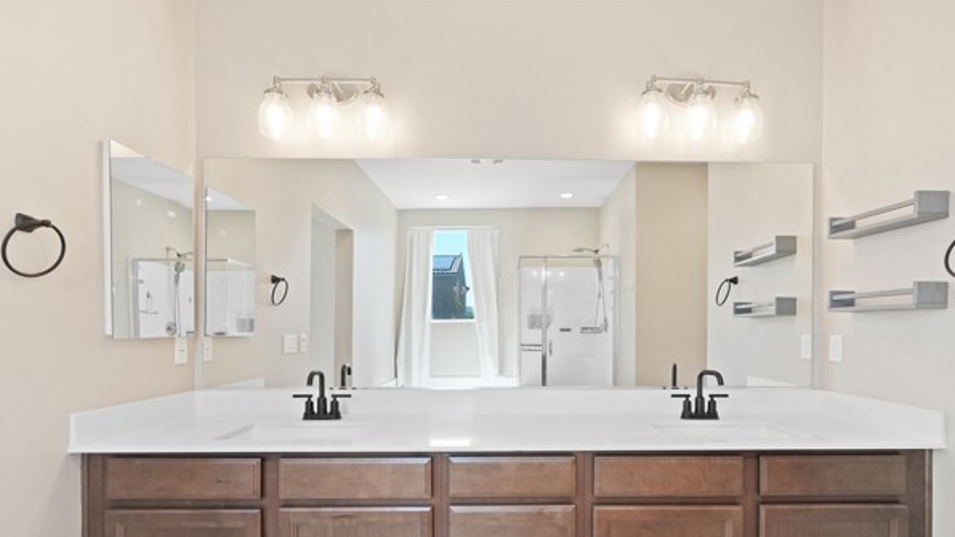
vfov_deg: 60.1
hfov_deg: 92.6
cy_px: 337
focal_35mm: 18
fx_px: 456
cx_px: 508
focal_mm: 16
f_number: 7.1
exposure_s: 1/15
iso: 800
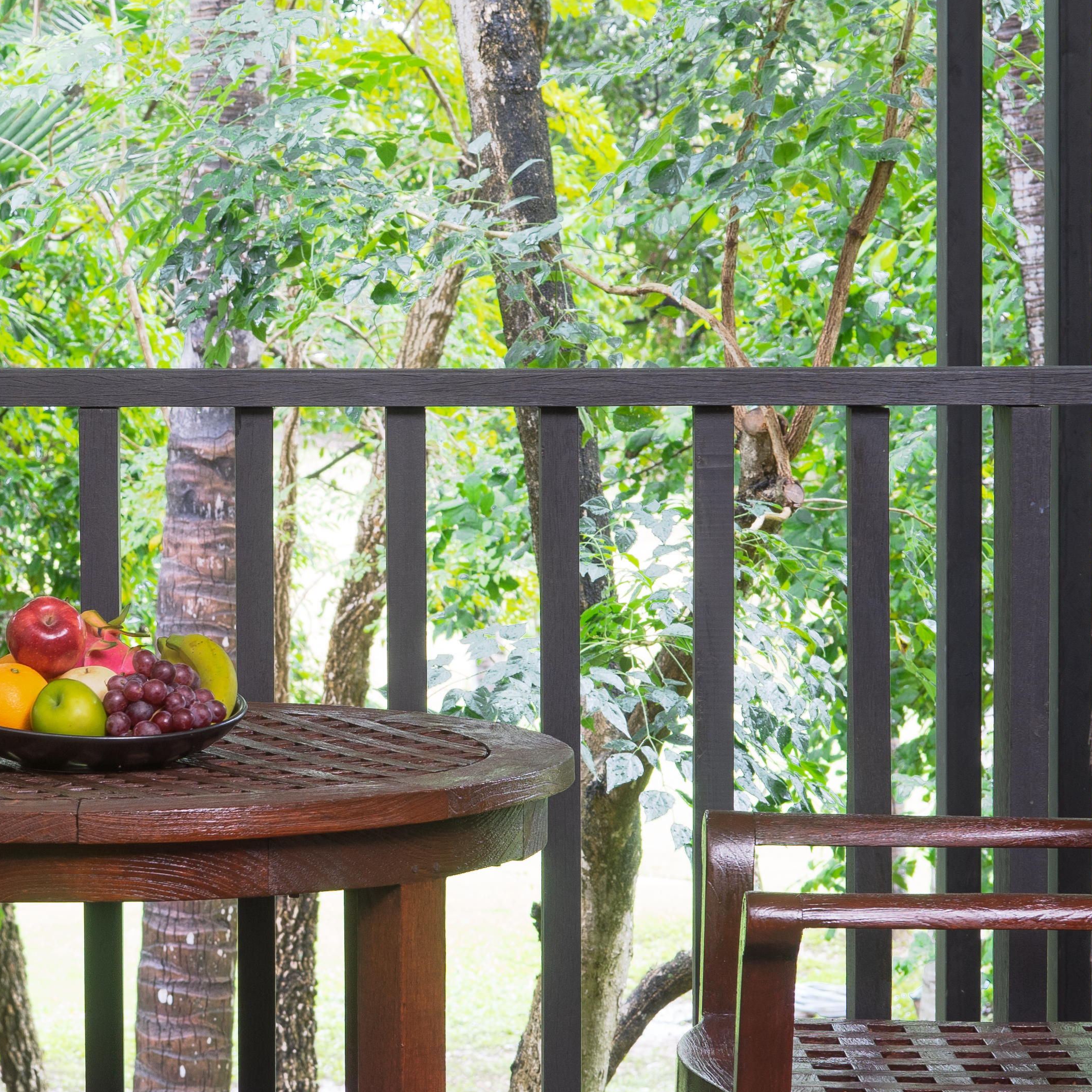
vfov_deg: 11.9
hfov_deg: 11.8
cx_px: 95
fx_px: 5246
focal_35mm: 147
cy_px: 435
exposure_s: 1/4
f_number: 8
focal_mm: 50
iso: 100
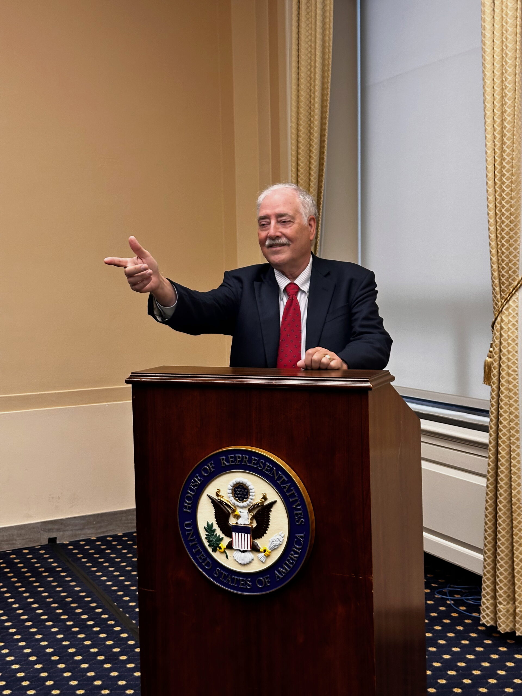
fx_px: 965
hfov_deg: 30.3
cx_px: 261
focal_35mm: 48
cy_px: 348
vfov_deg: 39.7
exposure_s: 1/60
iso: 160
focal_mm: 6.86
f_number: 1.78
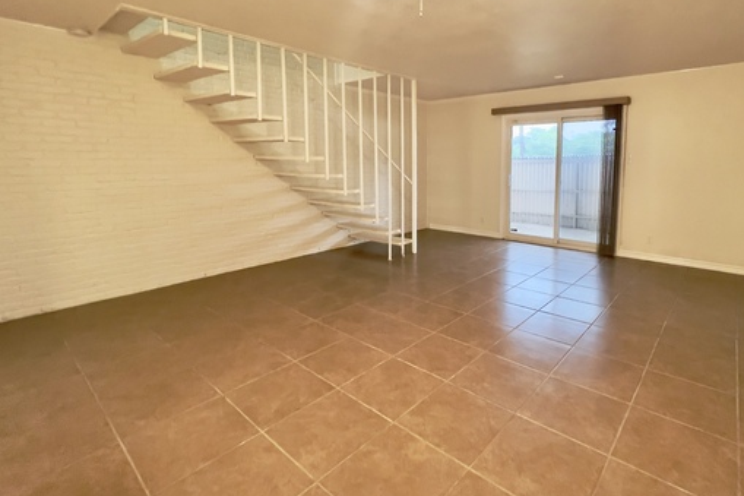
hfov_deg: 92.5
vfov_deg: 69.7
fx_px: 351
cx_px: 433
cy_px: 198
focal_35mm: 17
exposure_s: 1/60
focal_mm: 1.57
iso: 500
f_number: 1.8
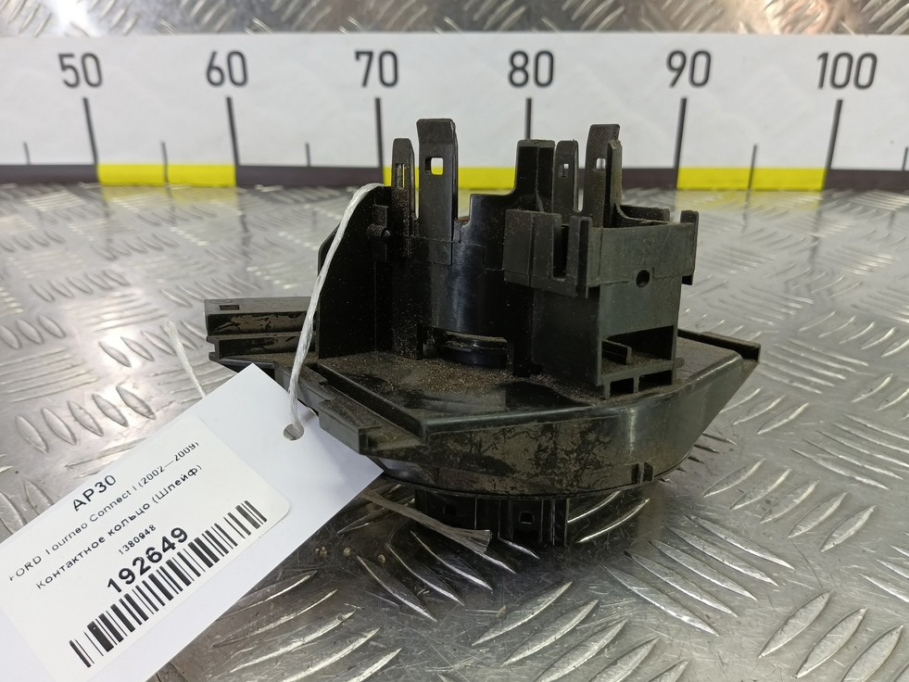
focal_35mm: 24
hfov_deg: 71.6
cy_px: 341
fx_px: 630
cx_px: 467
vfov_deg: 56.8
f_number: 1.6
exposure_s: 1/50
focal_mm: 4.11
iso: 129
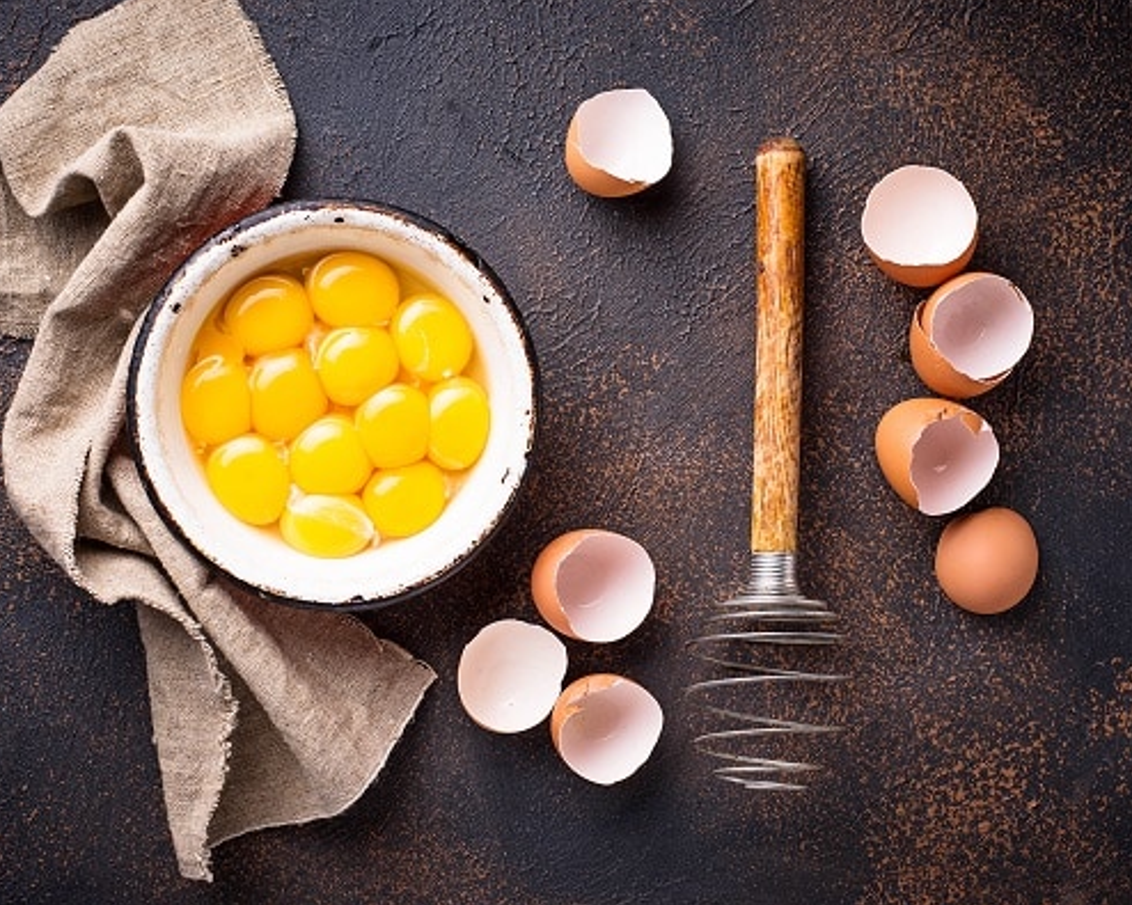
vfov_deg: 26.7
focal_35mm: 57
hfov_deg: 33.0
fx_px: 1909
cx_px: 506
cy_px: 449
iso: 100
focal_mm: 50
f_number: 9
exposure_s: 1/100
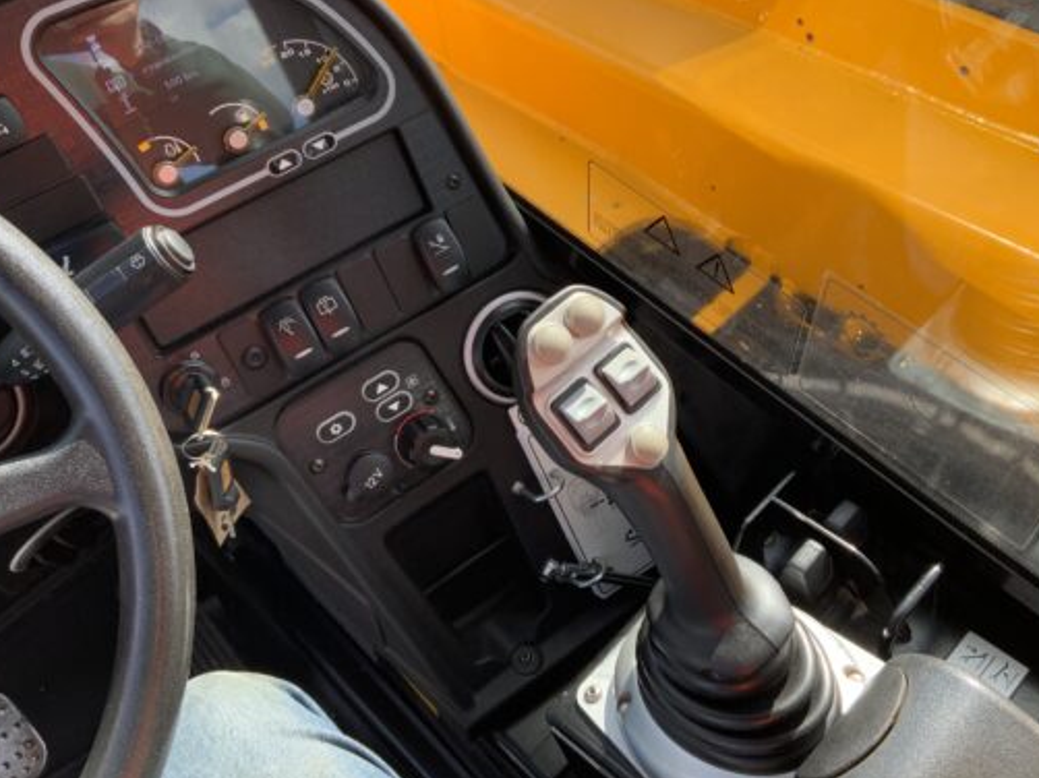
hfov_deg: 50.1
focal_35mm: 37
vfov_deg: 38.5
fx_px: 1110
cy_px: 327
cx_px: 569
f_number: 1.8
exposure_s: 1/266
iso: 16
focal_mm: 3
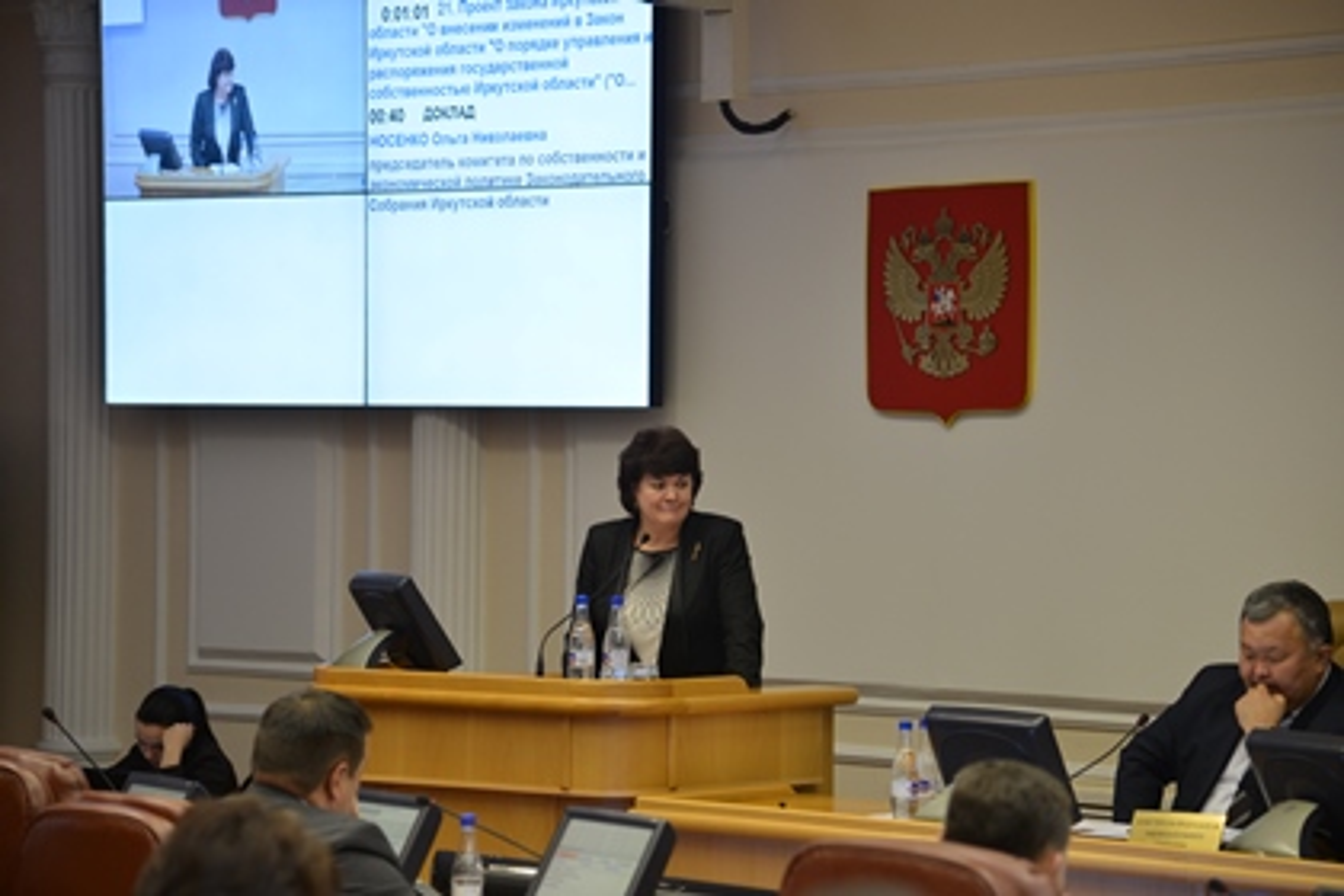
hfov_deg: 17.1
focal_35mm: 120
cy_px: 448
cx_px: 672
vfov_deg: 11.4
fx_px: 4480
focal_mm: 120
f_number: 4
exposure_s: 1/60
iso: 450
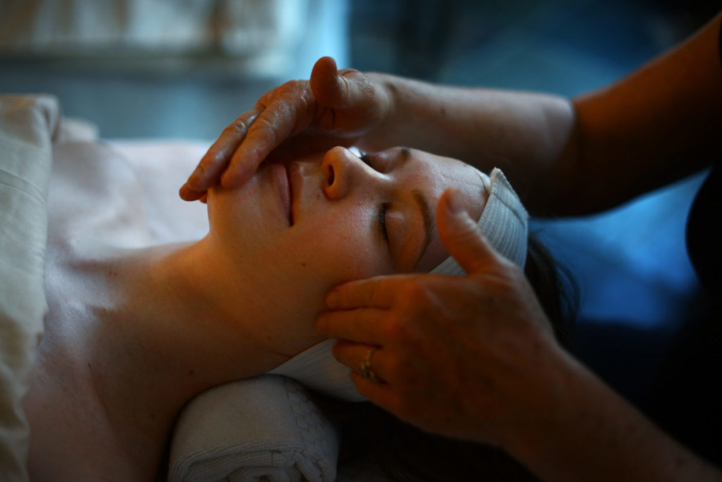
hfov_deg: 38.9
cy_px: 244
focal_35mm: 51
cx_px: 355
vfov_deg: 26.5
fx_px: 1023
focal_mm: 50
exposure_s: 1/100
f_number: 2
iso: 400
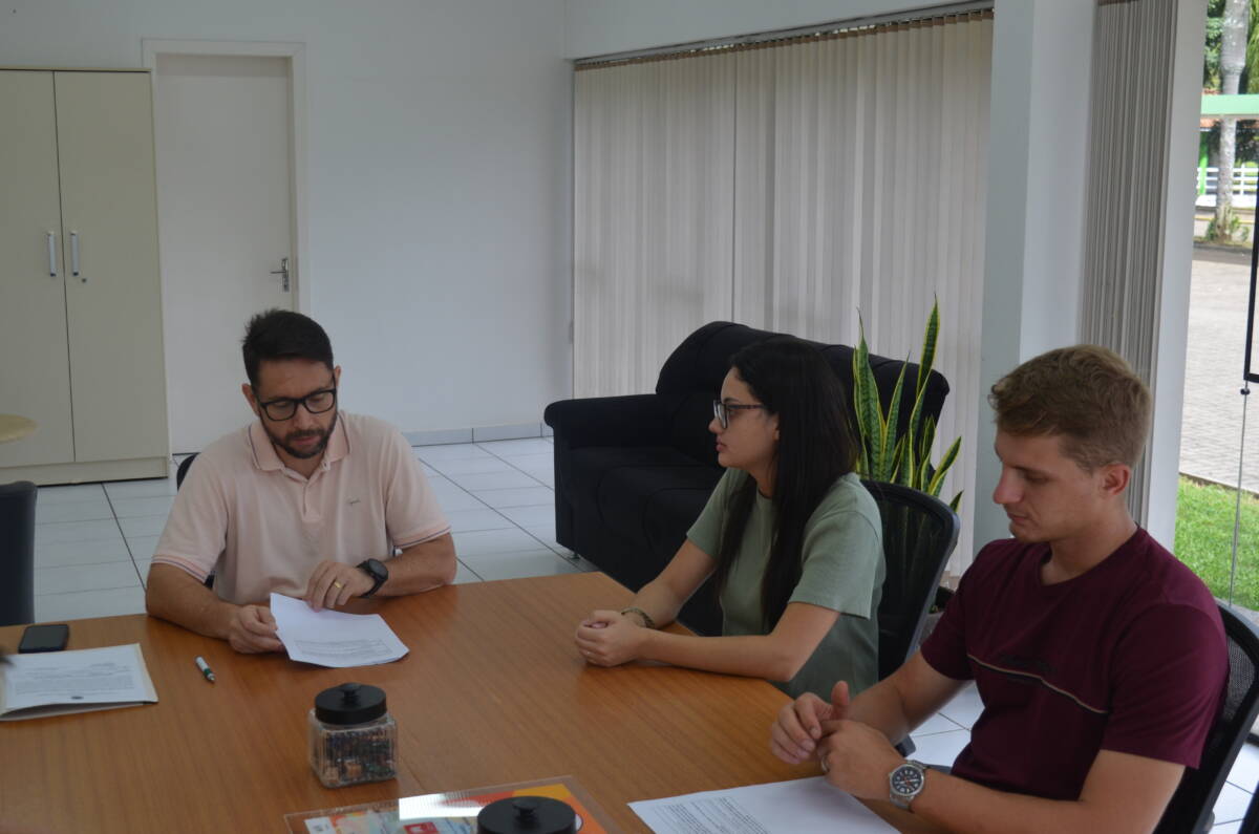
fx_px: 1623
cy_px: 417
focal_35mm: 46
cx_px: 630
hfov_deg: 42.4
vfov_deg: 28.8
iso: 360
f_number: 5.6
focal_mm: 31
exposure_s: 1/125
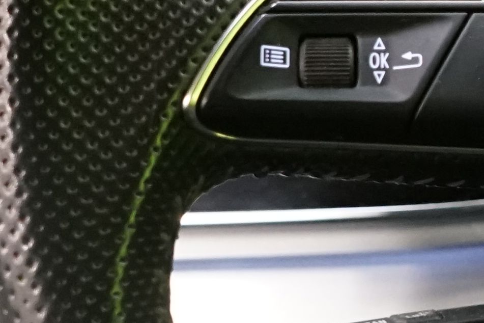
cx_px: 965
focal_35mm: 183
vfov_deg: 7.5
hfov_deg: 10.4
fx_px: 2460
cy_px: 73
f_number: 5
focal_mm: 29
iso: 3200
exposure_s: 1/20
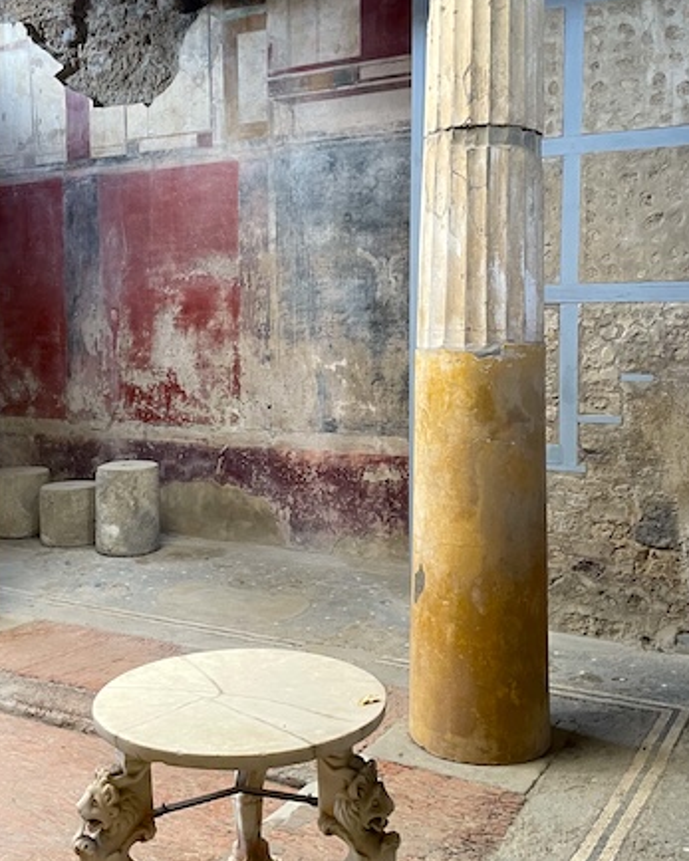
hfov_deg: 38.2
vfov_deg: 46.7
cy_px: 376
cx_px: 322
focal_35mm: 39
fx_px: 994
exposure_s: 1/61
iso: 125
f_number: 1.6
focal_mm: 4.2
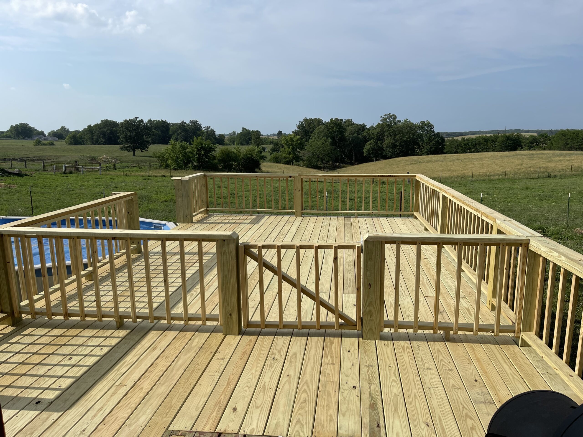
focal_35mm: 26
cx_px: 292
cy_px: 218
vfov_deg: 53.1
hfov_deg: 67.3
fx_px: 438
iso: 32
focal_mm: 5.1
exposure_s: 1/5618
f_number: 1.6
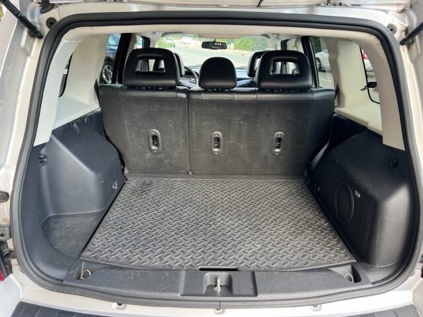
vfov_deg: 53.1
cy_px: 158
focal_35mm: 26
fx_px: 318
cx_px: 212
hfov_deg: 67.3
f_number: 1.5
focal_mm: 5.7
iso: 80
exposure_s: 1/121
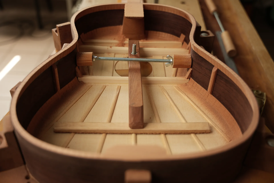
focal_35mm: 39
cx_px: 137
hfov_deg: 49.9
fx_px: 295
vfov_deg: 34.5
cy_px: 92
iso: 100
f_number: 2.8
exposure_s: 1/80
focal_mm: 38.7
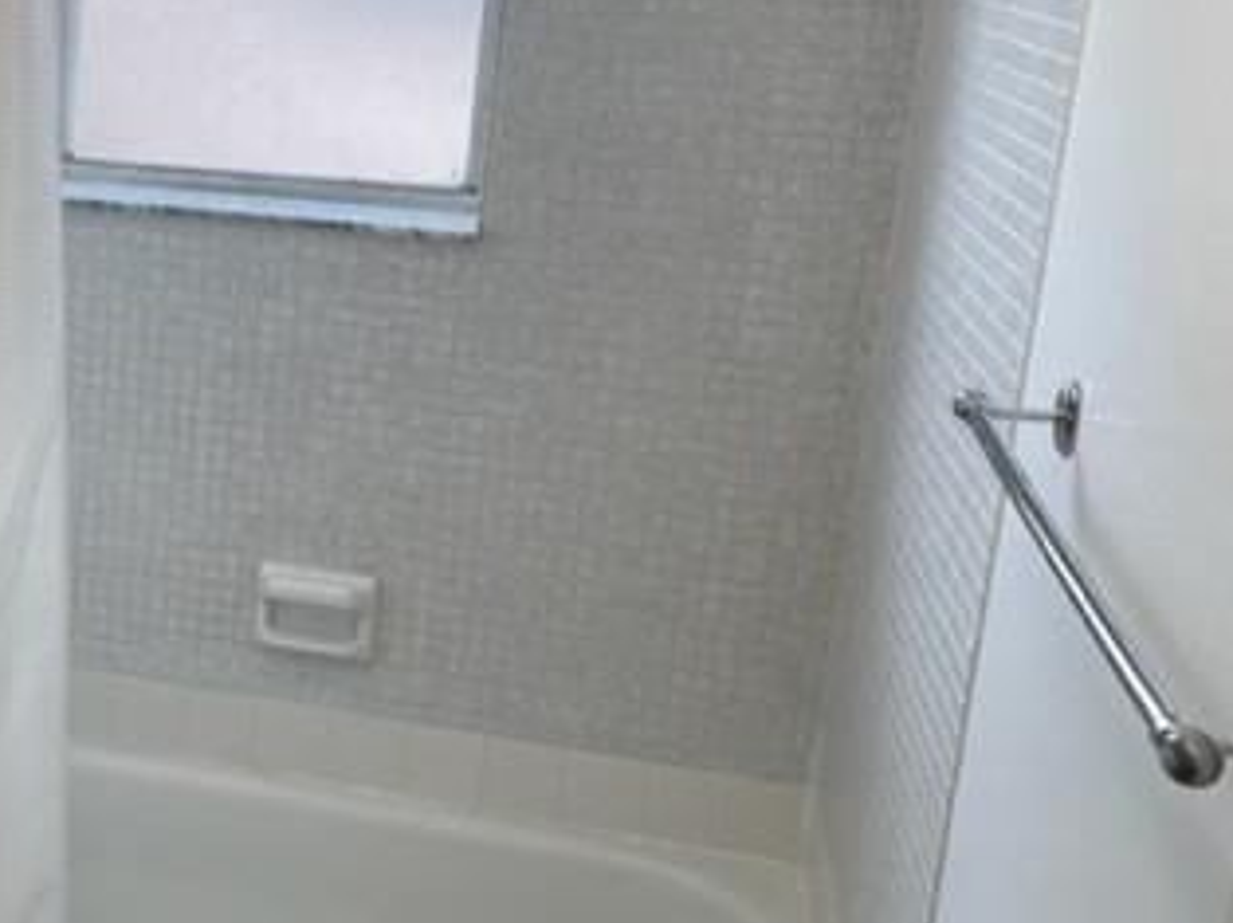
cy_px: 357
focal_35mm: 53
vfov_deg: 27.4
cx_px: 43
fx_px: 1886
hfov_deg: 33.6
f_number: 1.6
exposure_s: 1/120
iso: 40
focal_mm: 4.2
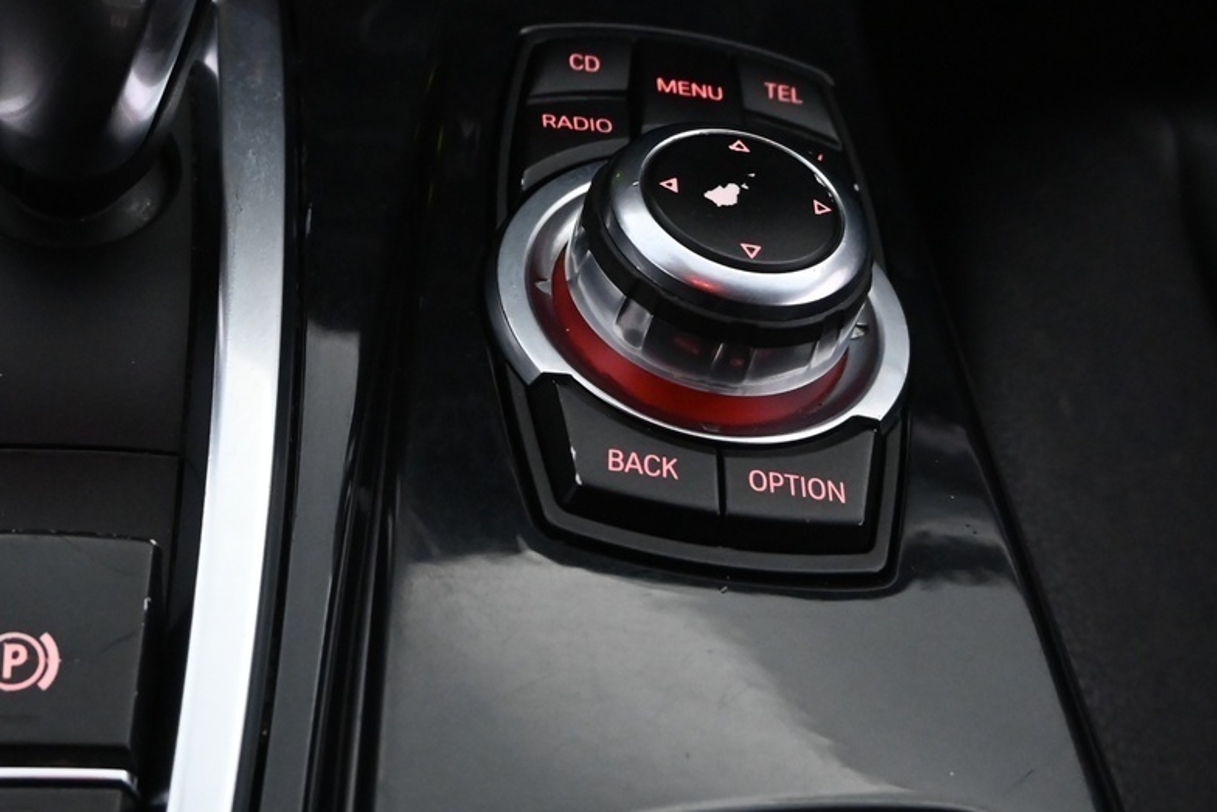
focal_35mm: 64
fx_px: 2149
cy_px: 362
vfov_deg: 21.4
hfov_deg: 31.2
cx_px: 346
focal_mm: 20.5
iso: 3200
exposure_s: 1/60
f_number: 4.5
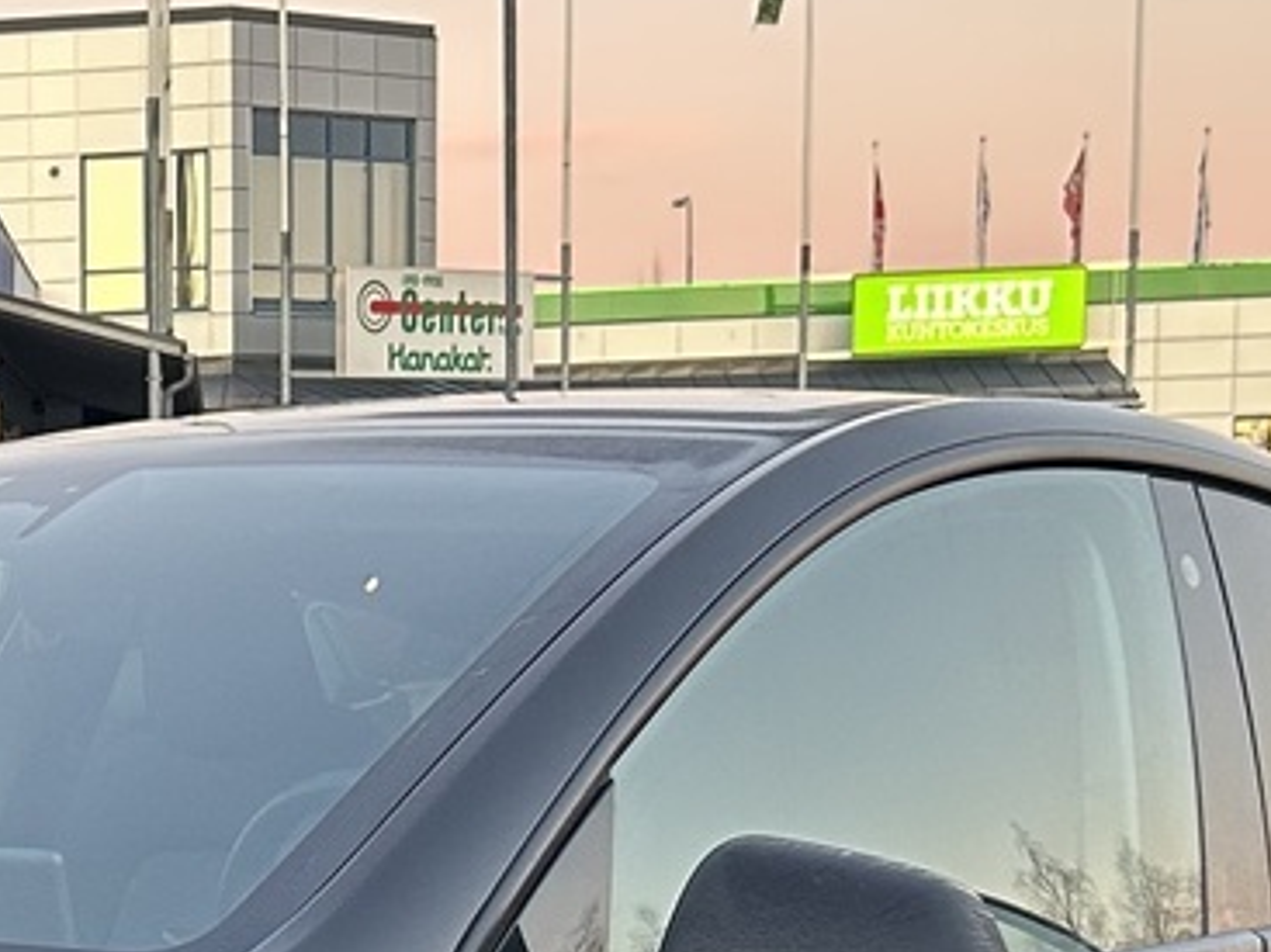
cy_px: 1284
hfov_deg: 18.3
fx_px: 3744
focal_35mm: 102
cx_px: -253
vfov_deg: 13.9
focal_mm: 5.7
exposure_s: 1/121
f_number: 1.5
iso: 125
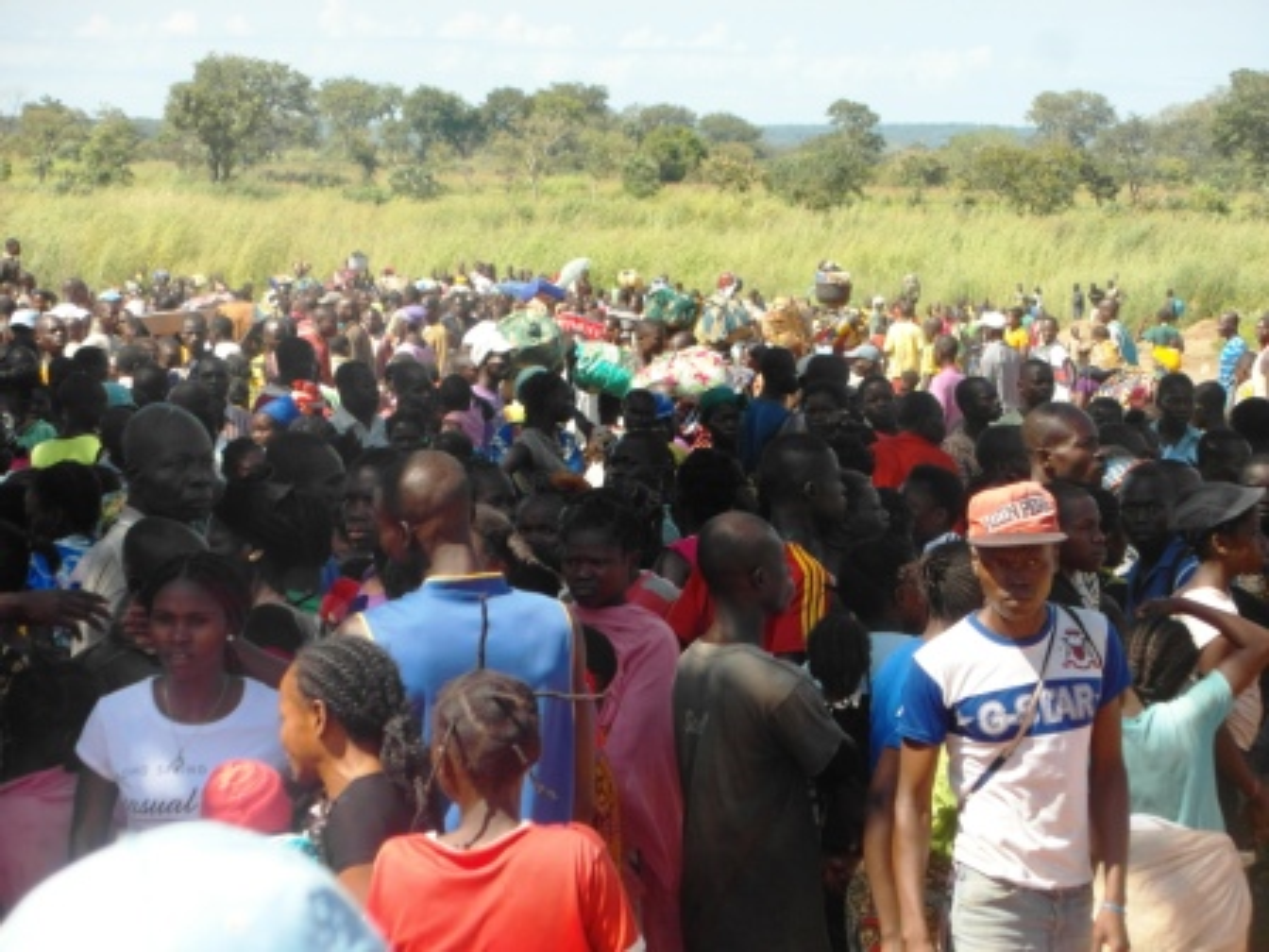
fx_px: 5169
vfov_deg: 10.5
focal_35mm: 141
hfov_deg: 14.0
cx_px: 634
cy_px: 476
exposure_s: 1/500
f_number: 4.2
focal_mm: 25.2
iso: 120
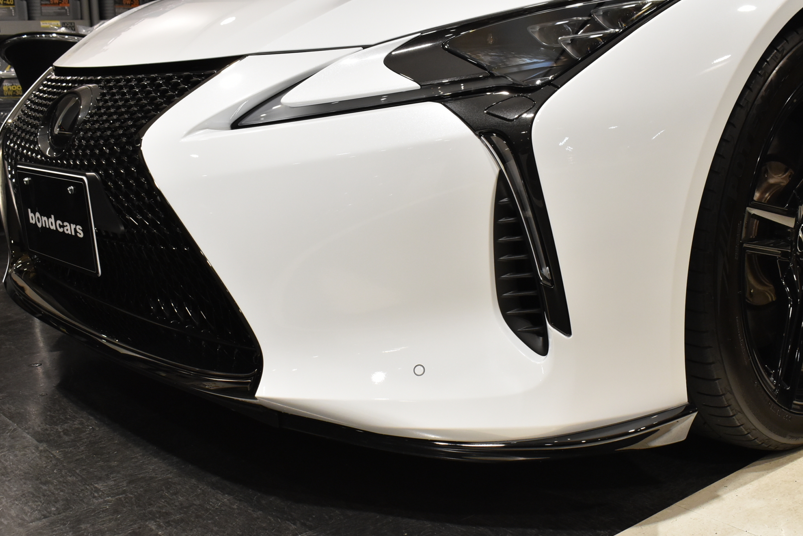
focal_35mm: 44
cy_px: 287
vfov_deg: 30.8
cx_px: 397
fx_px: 973
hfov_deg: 44.9
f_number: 8
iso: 1400
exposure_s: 1/40
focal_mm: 25
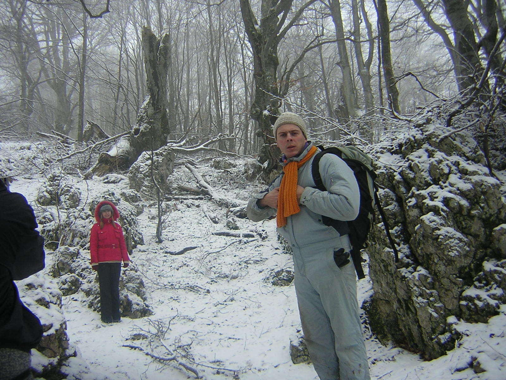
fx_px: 526
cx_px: 253
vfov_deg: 39.7
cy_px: 190
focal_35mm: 36
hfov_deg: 51.4
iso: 100
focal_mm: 4.7
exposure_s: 1/68.1
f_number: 2.6
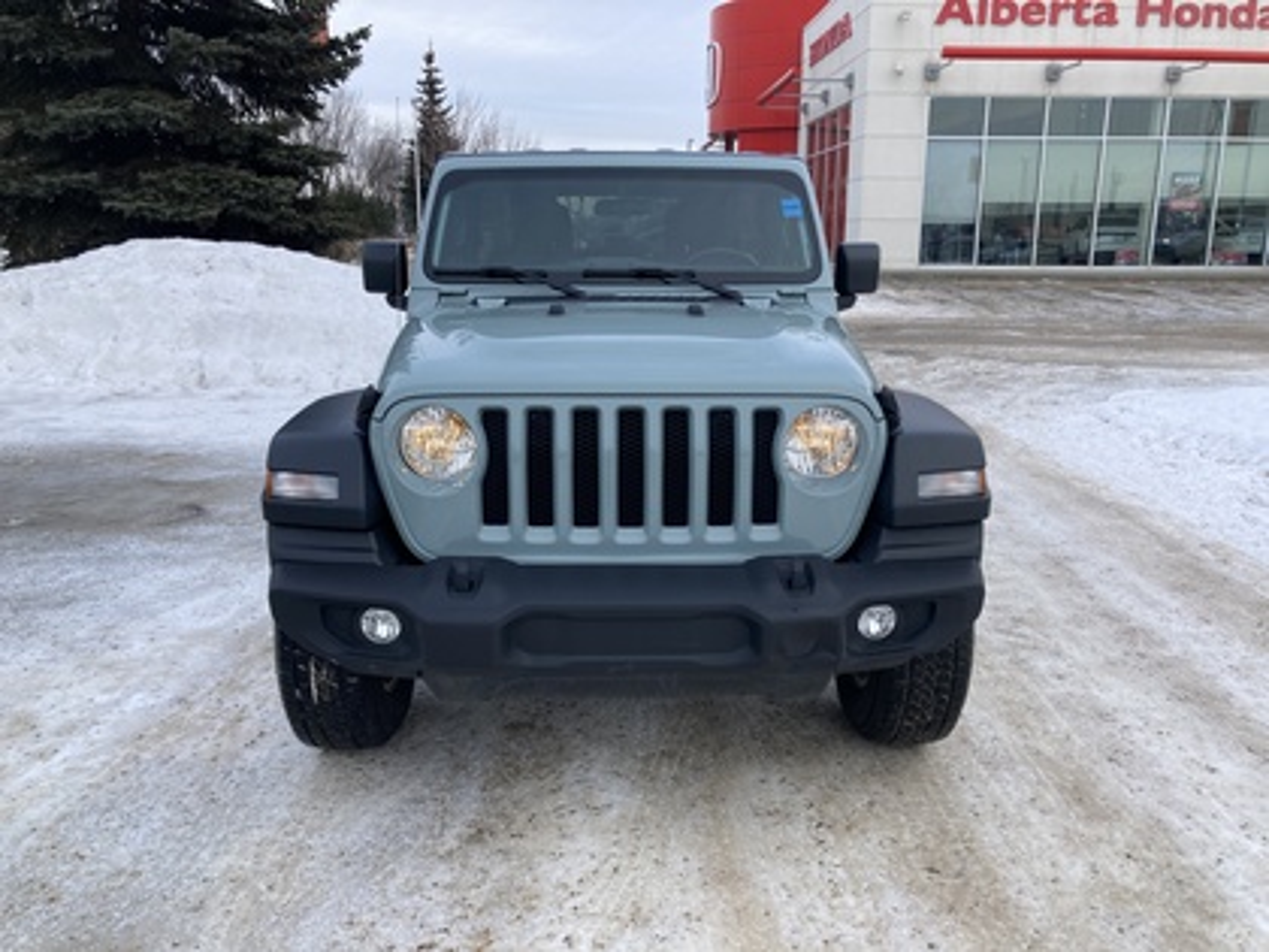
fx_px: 1026
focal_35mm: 28
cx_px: 634
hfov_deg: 63.4
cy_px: 476
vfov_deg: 49.7
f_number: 1.8
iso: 20
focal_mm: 3.99
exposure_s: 1/501
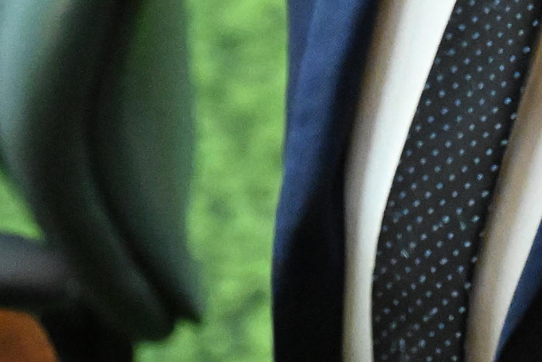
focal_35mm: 1076
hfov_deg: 1.9
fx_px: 16204
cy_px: -56
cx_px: 234
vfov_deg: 1.3
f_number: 2.8
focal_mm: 180
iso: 8000
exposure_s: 1/512
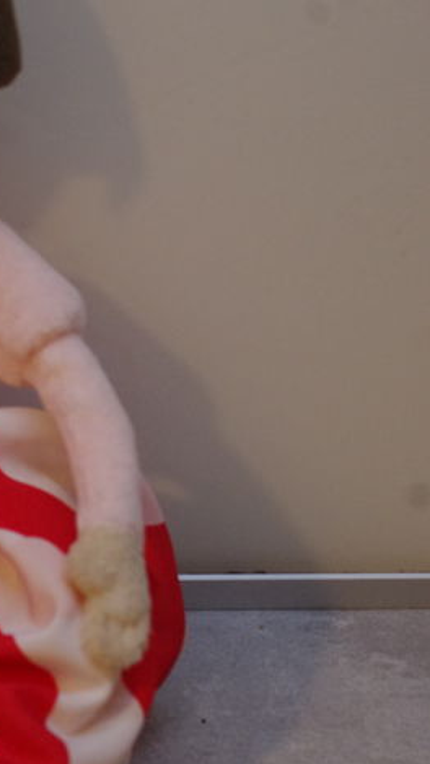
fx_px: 3707
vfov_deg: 11.8
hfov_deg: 6.6
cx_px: -109
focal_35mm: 183
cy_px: 450
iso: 1600
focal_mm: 55
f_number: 5.6
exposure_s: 1/100
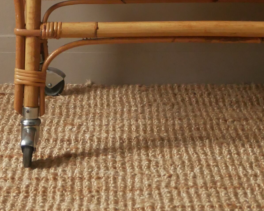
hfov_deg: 12.8
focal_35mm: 150
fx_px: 1172
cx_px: 52
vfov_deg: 9.8
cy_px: -147
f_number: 4.6
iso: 1000
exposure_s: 1/60
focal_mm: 20
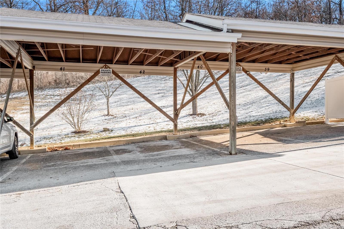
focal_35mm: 36
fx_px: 344
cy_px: 114
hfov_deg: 53.1
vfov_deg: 36.9
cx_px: 172
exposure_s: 1/400
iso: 400
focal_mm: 18
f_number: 8
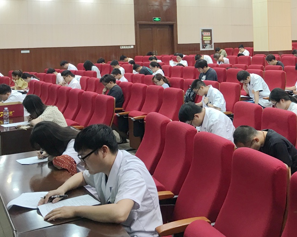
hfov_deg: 57.2
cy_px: 117
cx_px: 146
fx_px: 272
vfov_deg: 47.1
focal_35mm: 31
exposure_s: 1/17
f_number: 2.2
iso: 40
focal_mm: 4.15
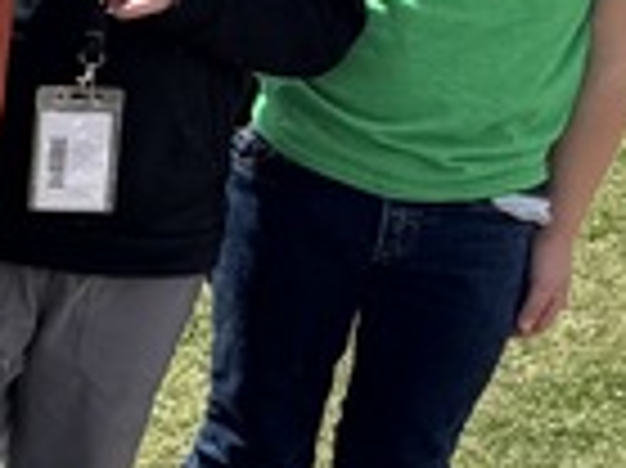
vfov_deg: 8.4
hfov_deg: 8.4
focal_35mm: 177
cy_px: 238
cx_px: -1518
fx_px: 3198
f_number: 1.78
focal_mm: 6.76
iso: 80
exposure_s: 1/2415
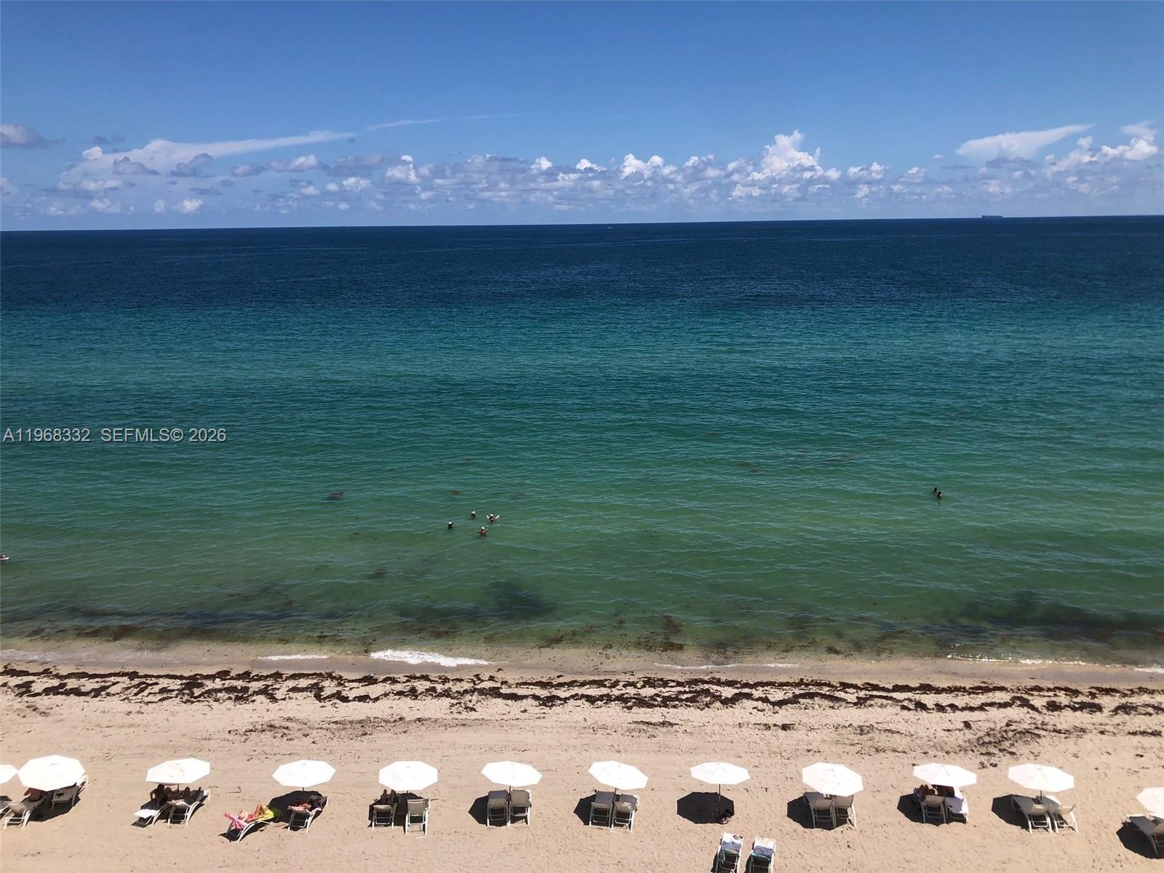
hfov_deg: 63.4
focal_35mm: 28
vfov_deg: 49.7
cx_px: 582
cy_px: 436
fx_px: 942
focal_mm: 3.99
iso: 20
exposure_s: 1/2857
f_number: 1.8
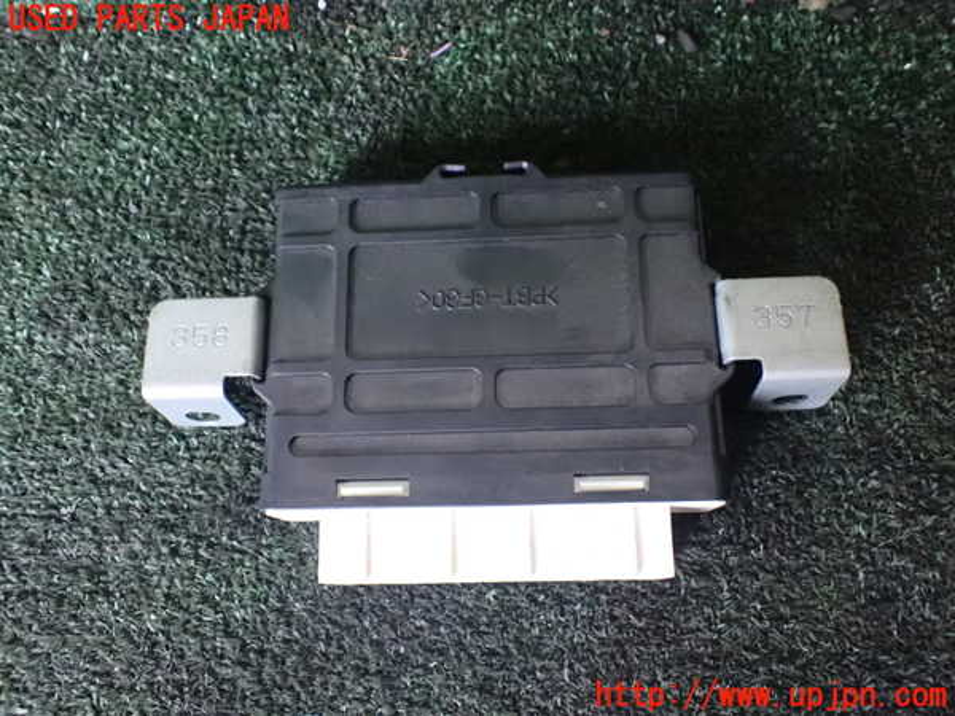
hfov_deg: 60.0
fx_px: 828
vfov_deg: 46.8
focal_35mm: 30
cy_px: 358
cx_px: 478
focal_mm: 5.4
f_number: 2.3
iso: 1600
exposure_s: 1/30
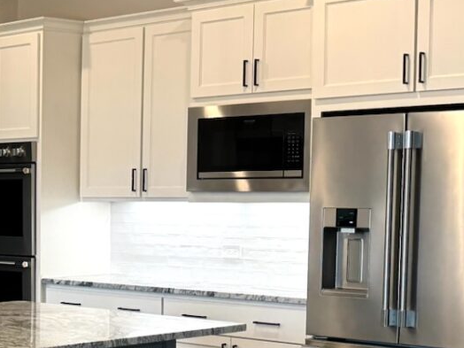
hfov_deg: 20.2
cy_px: 263
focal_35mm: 88
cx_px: -158
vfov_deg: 16.7
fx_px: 1180
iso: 125
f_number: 1.78
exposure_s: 1/120
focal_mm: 6.76
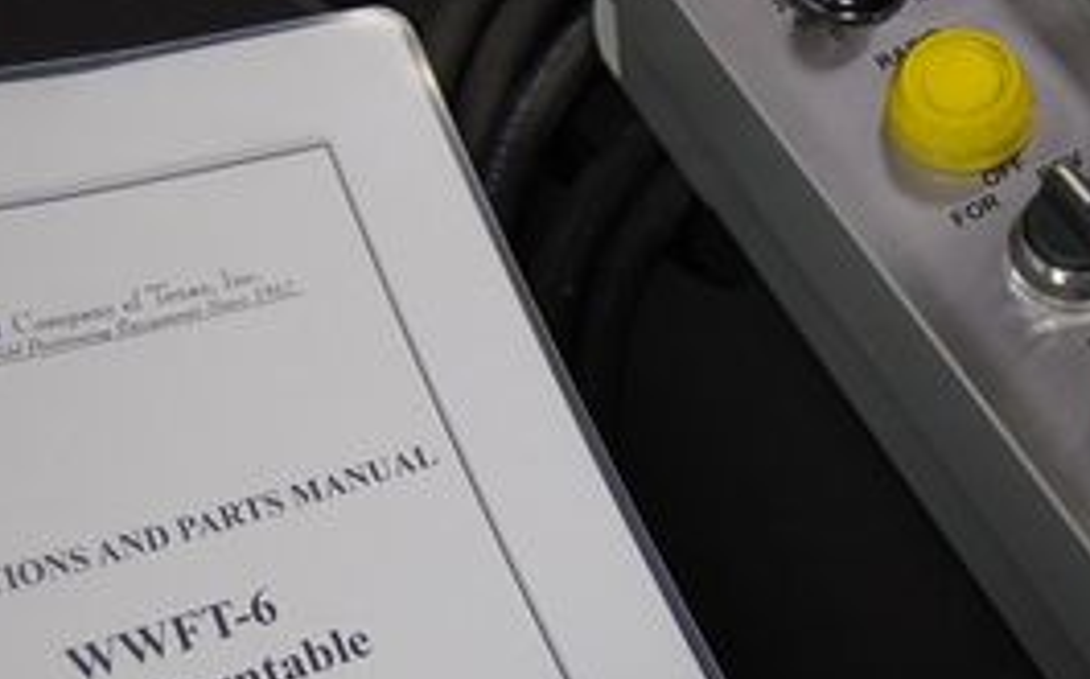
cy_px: 395
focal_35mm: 90
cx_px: 786
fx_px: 2671
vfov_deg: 14.5
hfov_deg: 22.9
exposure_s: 1/160
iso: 400
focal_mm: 26
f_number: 4.2
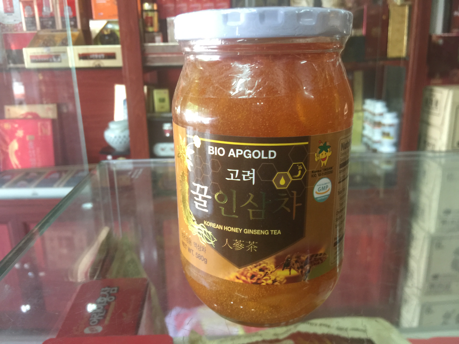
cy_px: 172
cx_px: 230
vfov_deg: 48.2
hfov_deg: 61.7
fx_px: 385
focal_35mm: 29
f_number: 2.2
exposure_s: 1/17
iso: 100
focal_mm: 4.15
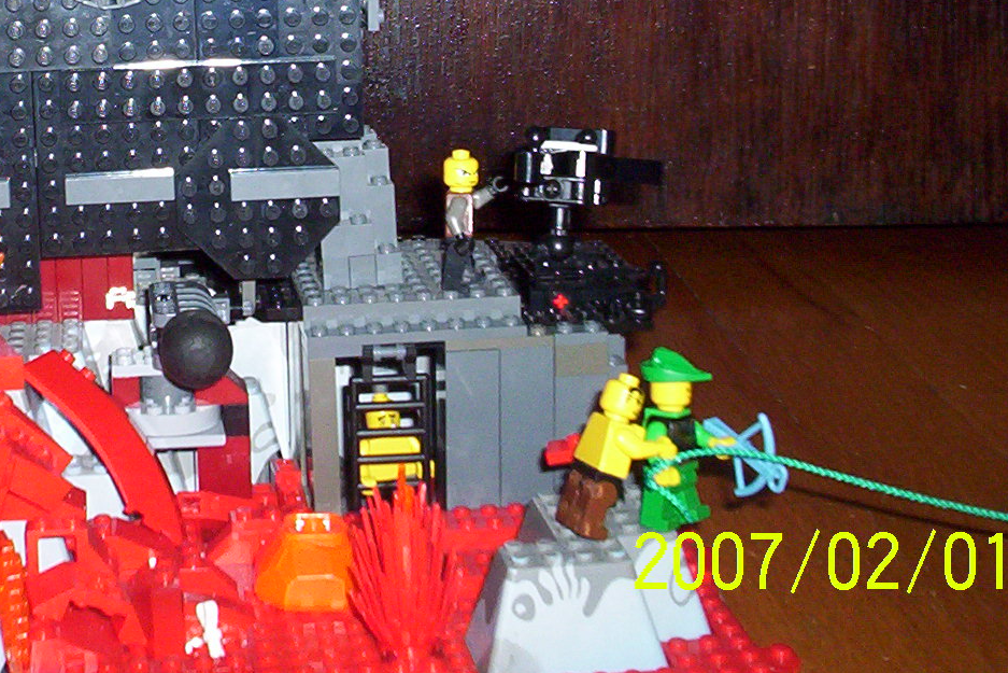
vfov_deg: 19.4
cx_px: 228
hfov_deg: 28.7
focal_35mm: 69
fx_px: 1932
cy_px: 62
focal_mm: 4.99
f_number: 4.5
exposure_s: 1/60
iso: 140
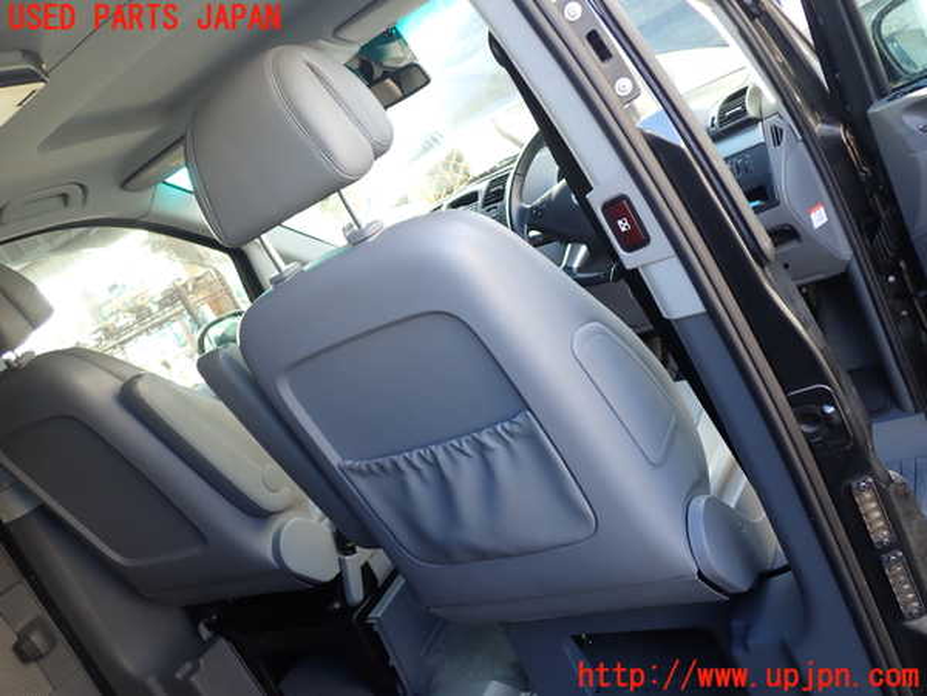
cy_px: 348
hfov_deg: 60.0
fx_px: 803
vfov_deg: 46.8
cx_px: 464
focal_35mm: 30
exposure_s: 1/80
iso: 100
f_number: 2.3
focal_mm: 5.4
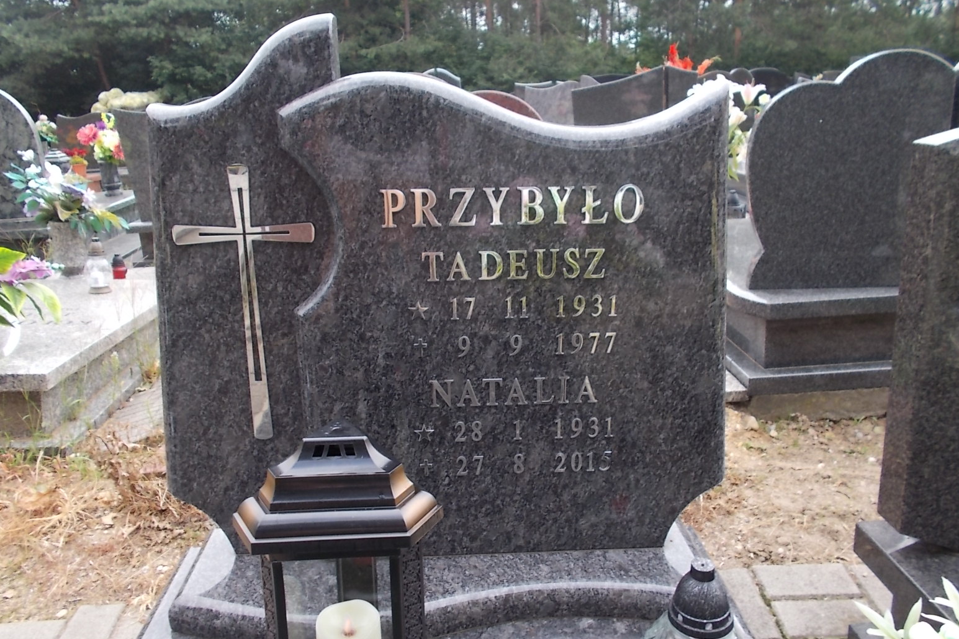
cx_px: 487
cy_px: 316
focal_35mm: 28
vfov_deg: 46.4
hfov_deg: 65.5
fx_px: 746
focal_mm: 4.6
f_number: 3.2
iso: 80
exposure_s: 1/125
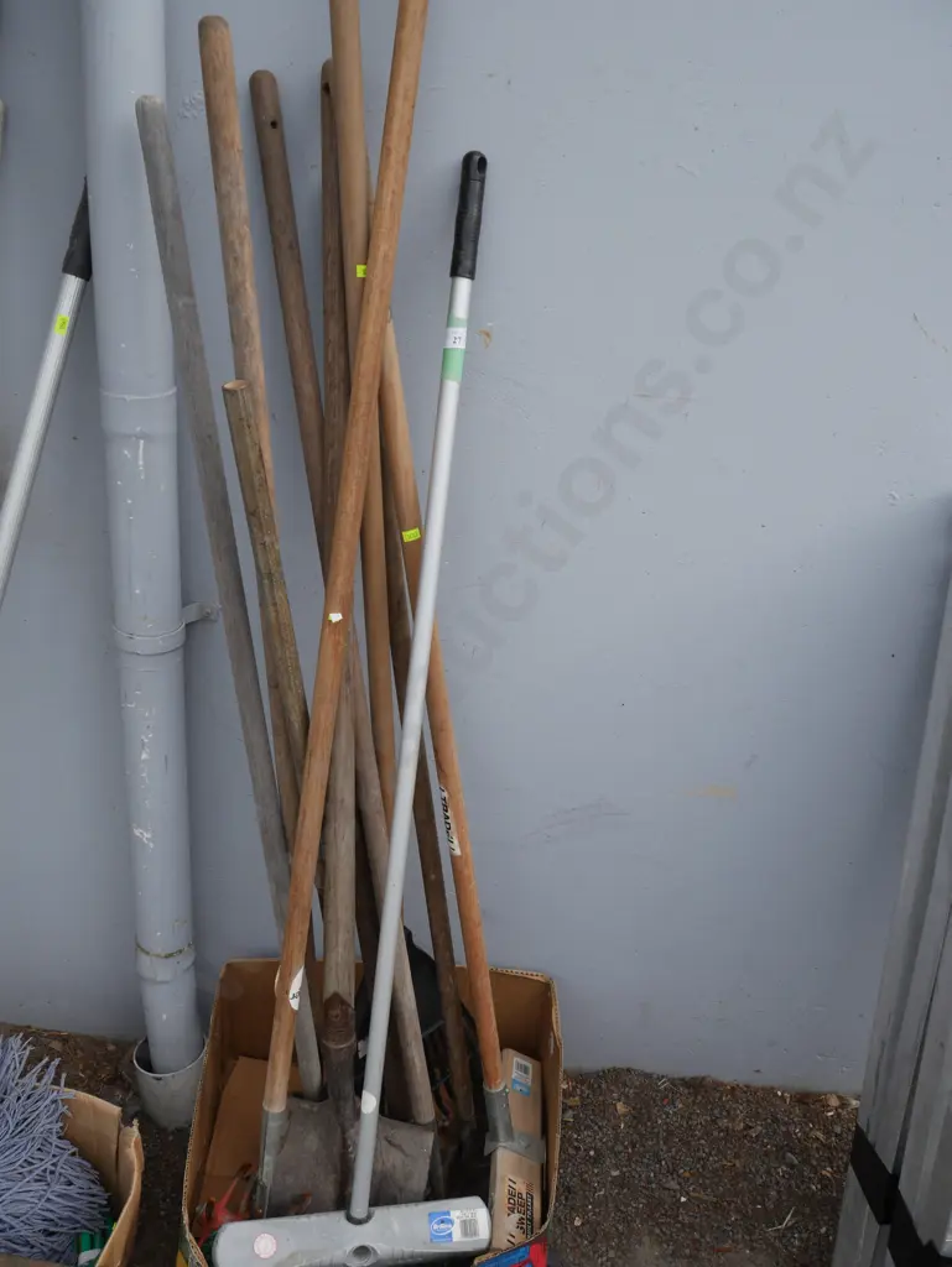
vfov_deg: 63.4
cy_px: 634
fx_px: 1026
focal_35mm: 28
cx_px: 476
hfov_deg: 49.8
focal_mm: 14
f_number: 6.3
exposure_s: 1/320
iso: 200
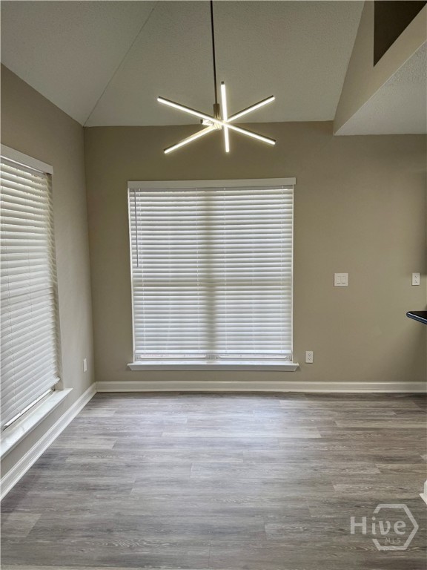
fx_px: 395
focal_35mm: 24
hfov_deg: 56.8
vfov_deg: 71.6
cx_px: 214
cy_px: 285
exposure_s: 1/199
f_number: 1.78
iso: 125
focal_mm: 6.76
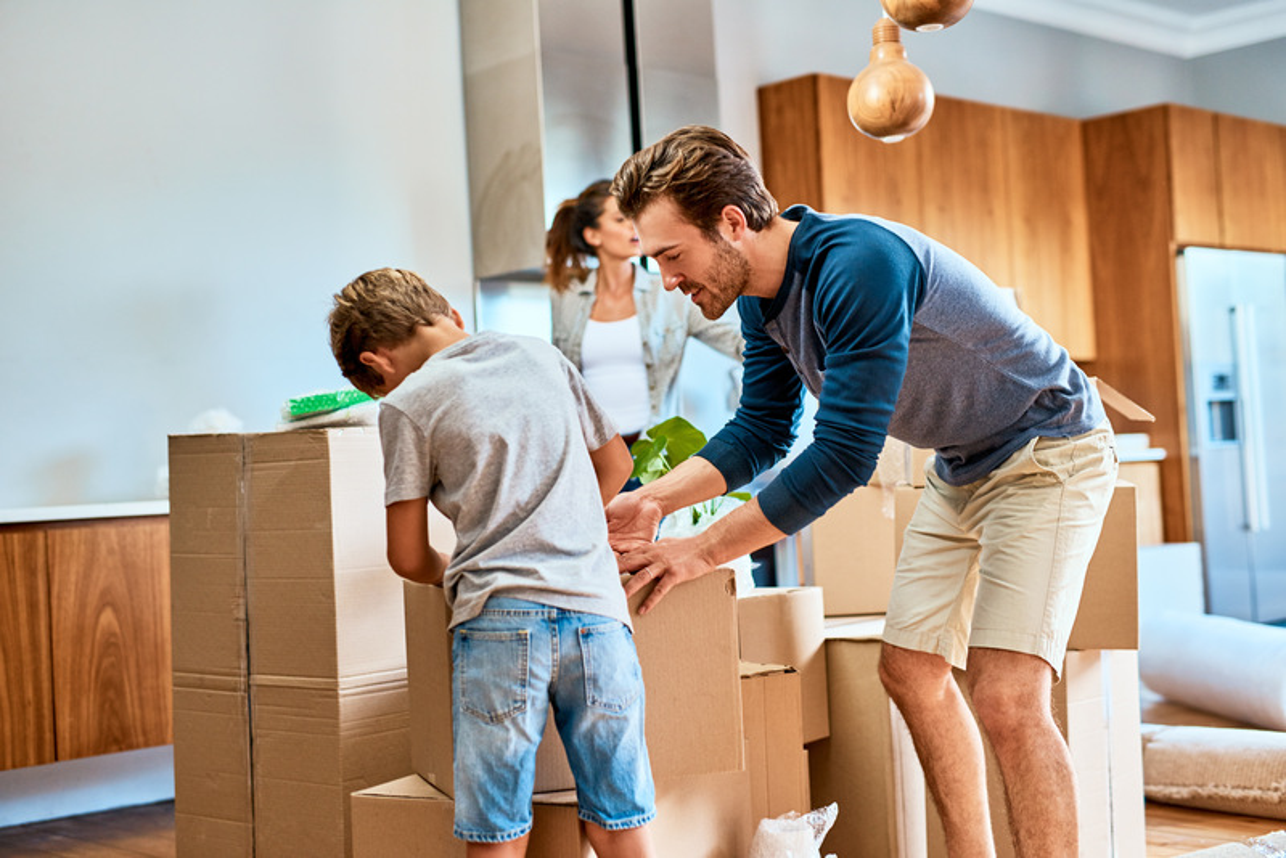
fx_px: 1787
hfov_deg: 39.6
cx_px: 643
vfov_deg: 27.0
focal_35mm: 50
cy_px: 429
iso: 400
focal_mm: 50
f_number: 2.2
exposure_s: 1/200
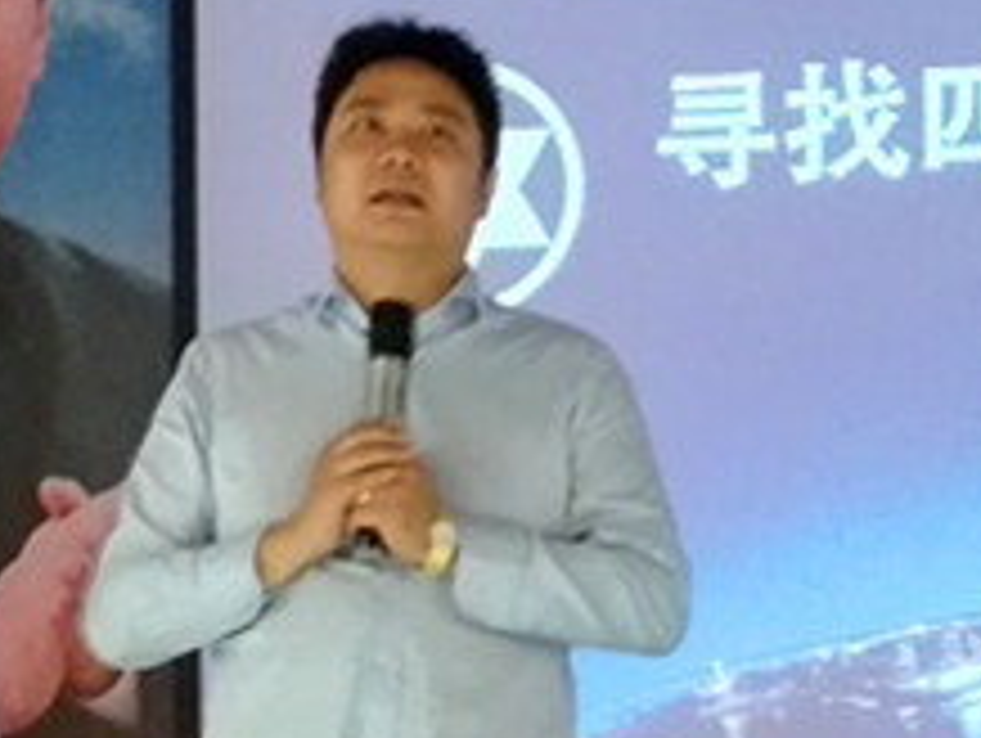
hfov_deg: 13.8
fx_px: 4057
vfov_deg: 10.3
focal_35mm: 143
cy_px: 713
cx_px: 644
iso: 800
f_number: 2.2
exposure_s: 1/16.7
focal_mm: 3.83
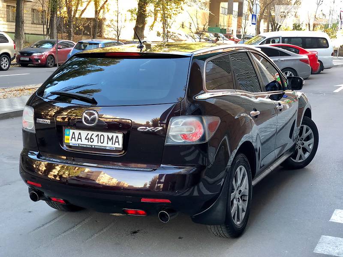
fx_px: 515
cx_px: 172
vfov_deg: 28.0
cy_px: 128
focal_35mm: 52
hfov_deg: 36.8
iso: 40
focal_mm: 6
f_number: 2.4
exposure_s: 1/50
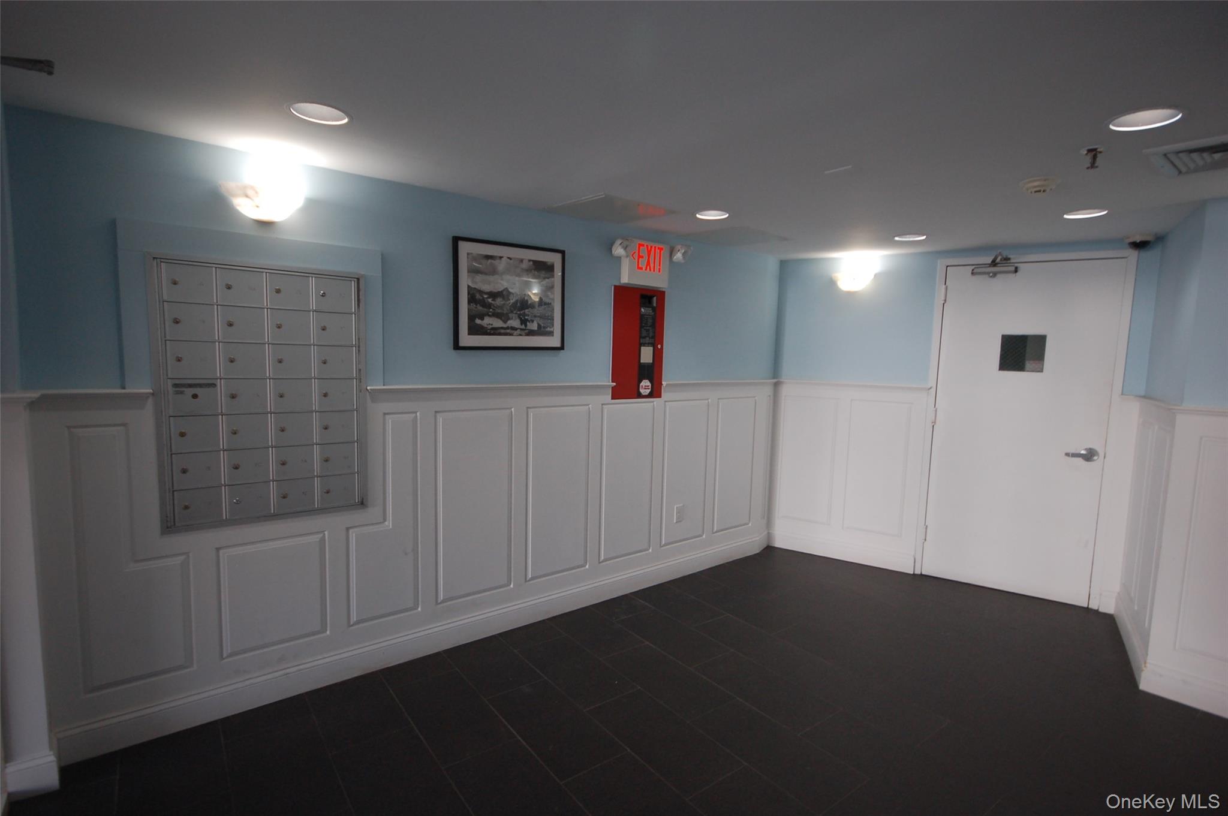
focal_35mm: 18
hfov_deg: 90.1
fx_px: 613
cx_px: 614
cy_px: 408
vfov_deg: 67.3
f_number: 4.5
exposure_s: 1/80
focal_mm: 12
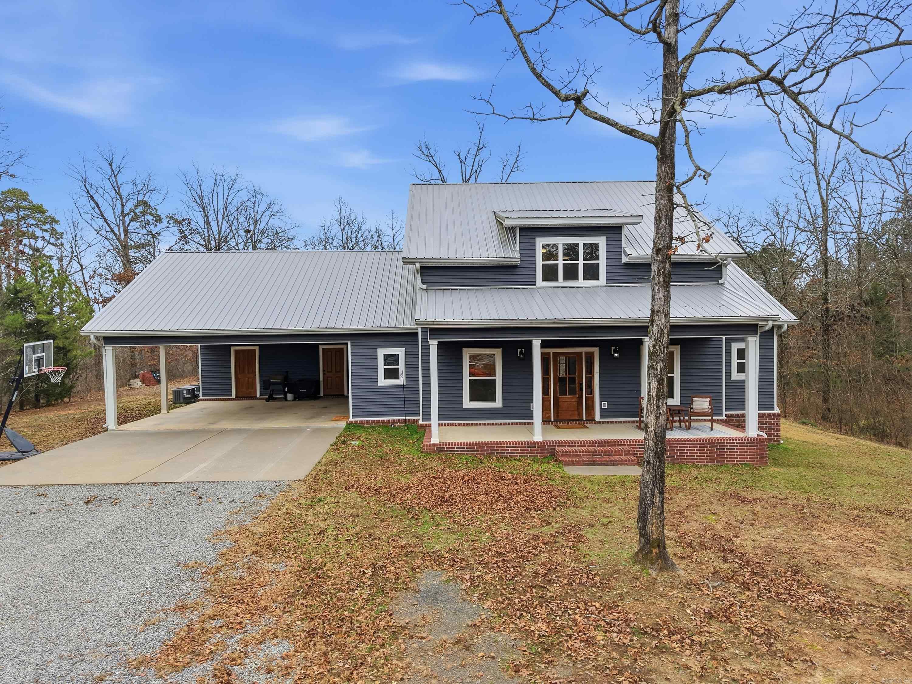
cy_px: 342
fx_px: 632
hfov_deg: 71.6
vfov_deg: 56.8
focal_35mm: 24
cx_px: 456
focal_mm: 8.7
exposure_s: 1/1600
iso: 150
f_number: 1.8
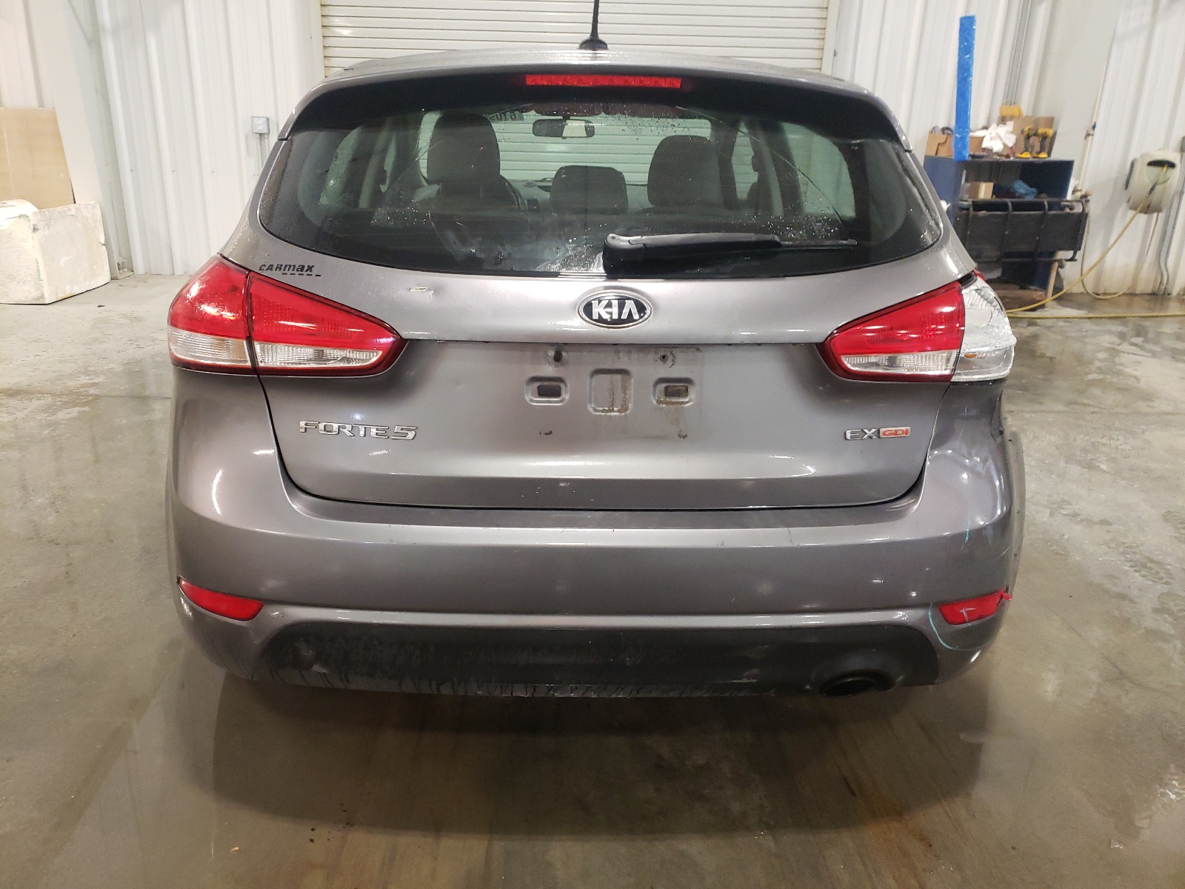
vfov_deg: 53.1
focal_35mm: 26
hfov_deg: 67.3
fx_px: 890
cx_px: 592
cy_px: 444
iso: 279
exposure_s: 1/30
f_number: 1.5
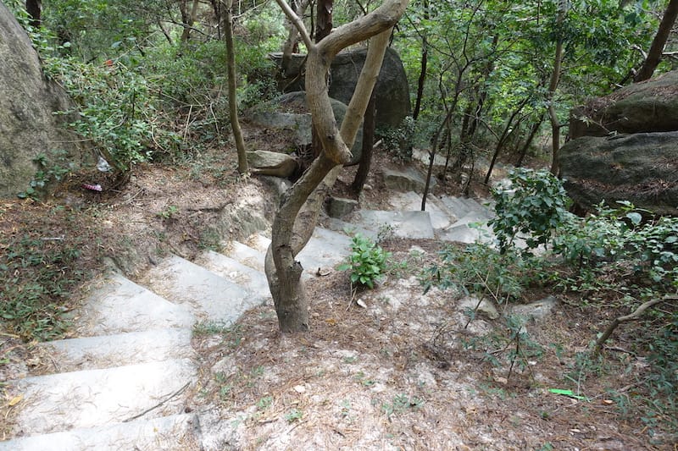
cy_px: 226
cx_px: 339
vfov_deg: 53.1
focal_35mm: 24
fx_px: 452
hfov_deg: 73.8
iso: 125
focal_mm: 8.8
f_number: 2.8
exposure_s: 1/80
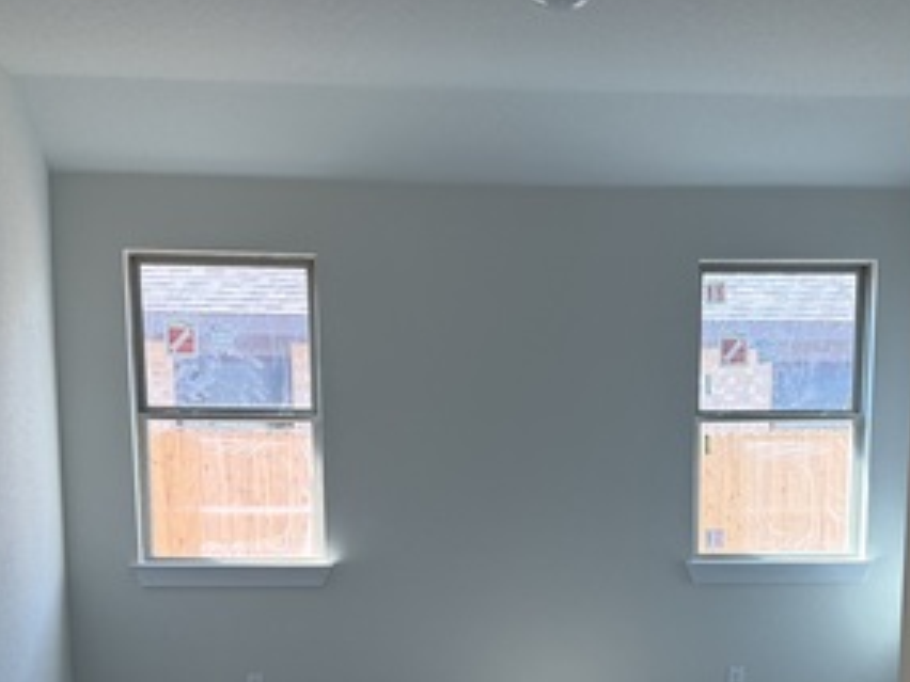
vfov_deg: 25.8
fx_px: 1420
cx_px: 522
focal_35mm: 54
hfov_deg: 35.5
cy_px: 666
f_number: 1.78
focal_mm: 6.76
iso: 125
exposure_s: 1/222
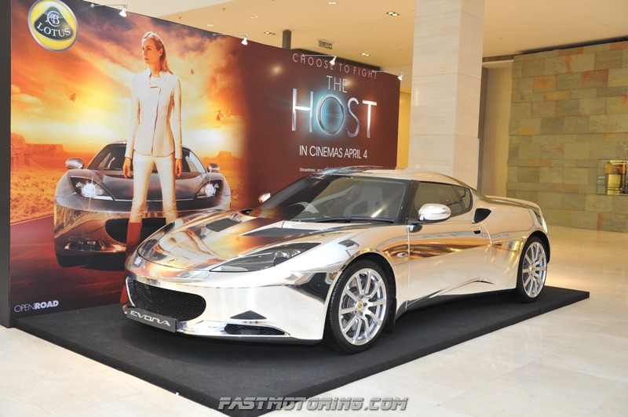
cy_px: 208
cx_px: 314
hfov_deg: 50.7
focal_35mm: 38
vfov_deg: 35.0
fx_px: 662
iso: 1000
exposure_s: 1/60
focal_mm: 38
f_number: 5
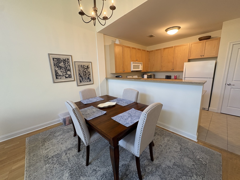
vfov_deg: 85.7
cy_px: 90
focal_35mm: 14
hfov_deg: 102.1
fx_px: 97
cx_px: 120
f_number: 2.2
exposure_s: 1/60
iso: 125
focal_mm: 2.22
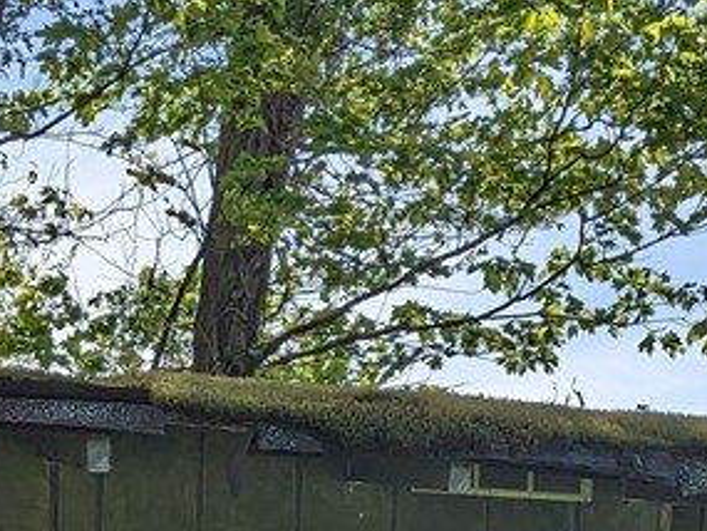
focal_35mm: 86
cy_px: 930
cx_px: 274
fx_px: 1757
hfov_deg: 22.7
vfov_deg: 15.1
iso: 48
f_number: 1.85
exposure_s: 1/1770
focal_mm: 6.81
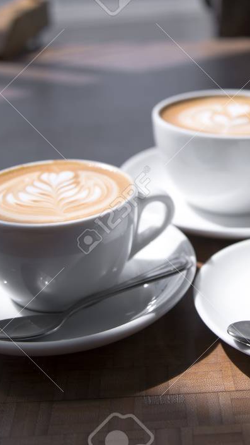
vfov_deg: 37.1
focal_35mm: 56
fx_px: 659
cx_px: 231
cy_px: 188
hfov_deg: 21.0
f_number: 3.8
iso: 160
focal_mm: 29
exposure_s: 1/2500
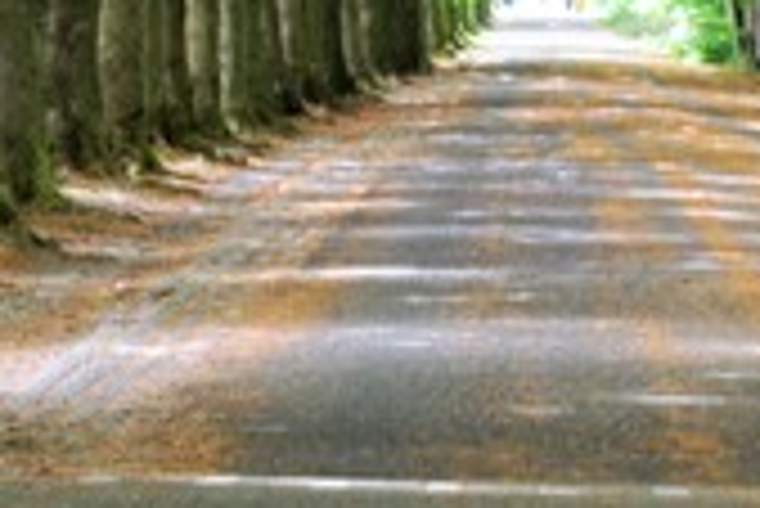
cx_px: 603
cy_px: 34
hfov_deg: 7.2
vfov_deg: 4.8
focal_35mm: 286
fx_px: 6043
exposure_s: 1/8
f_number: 18
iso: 400
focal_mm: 70
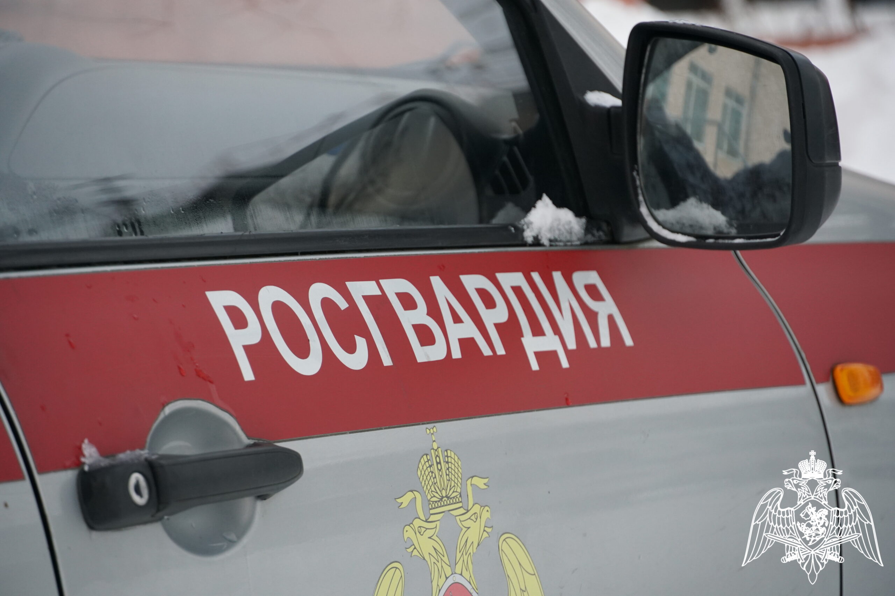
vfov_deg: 8.0
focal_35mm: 171
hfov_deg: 12.0
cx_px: 448
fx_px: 4251
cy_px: 298
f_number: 5.6
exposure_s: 1/200
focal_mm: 114
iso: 800
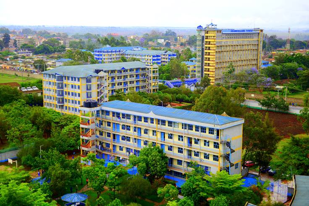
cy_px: 103
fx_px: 446
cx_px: 154
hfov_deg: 38.2
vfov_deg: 26.0
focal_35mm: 52
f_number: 2.8
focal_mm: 52
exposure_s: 1/500
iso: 160
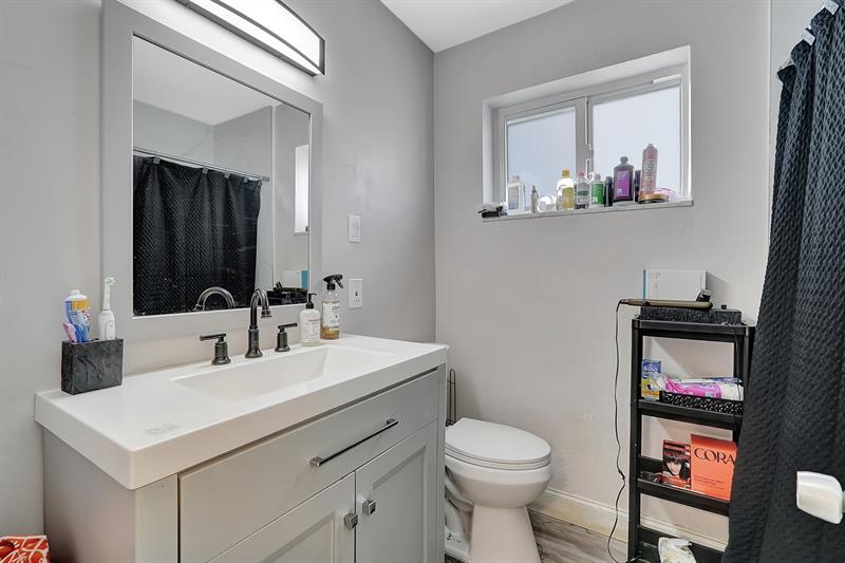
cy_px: 282
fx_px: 387
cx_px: 422
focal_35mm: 16
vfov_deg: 72.0
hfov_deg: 95.0
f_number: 13
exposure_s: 1/5
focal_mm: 16.5
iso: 640
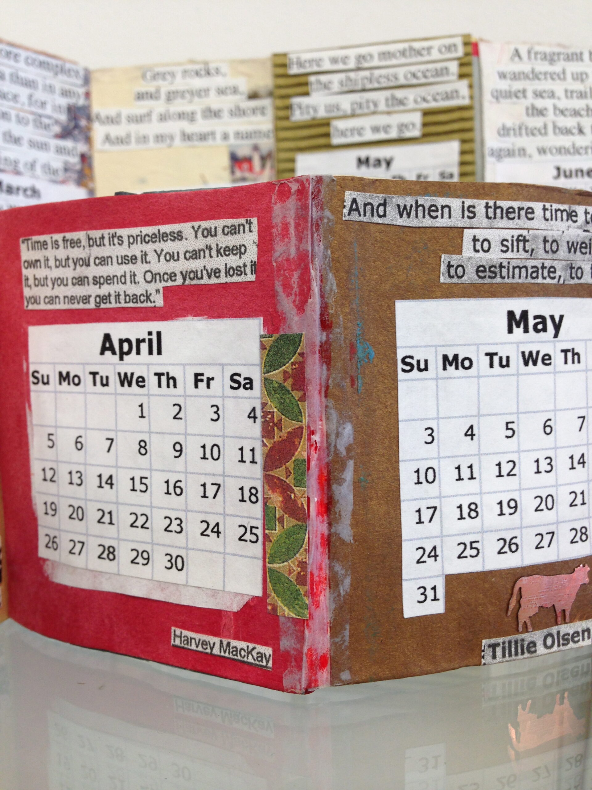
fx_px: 752
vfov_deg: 55.4
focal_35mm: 33
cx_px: 296
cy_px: 395
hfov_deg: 42.9
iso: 64
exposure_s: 1/40
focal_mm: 4.12
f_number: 2.4
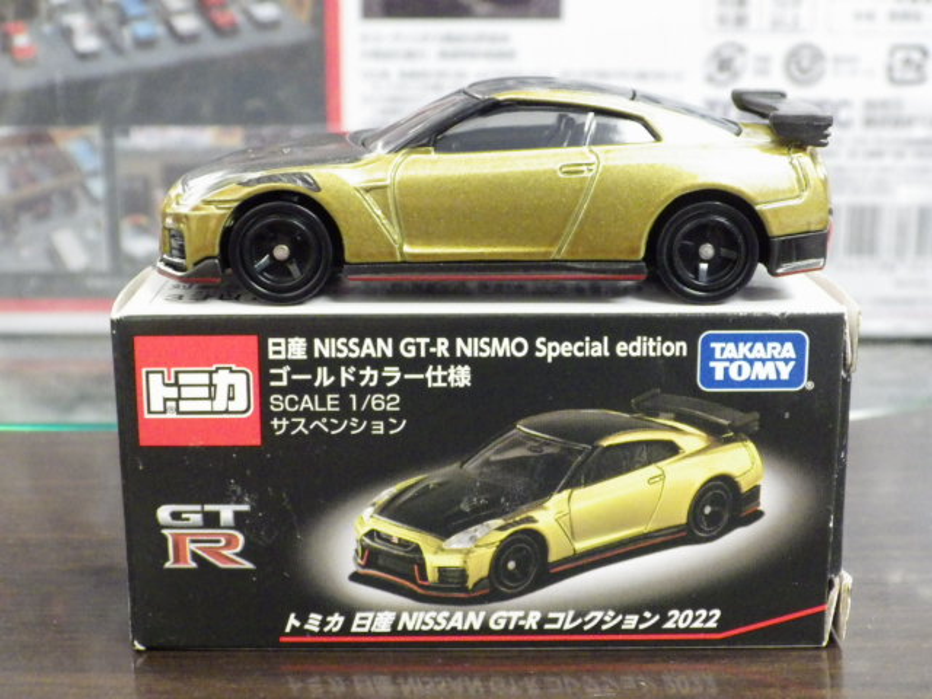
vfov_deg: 24.8
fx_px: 1589
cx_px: 466
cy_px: 350
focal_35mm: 59
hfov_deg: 32.7
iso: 1600
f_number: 4
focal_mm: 10.7
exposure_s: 1/25
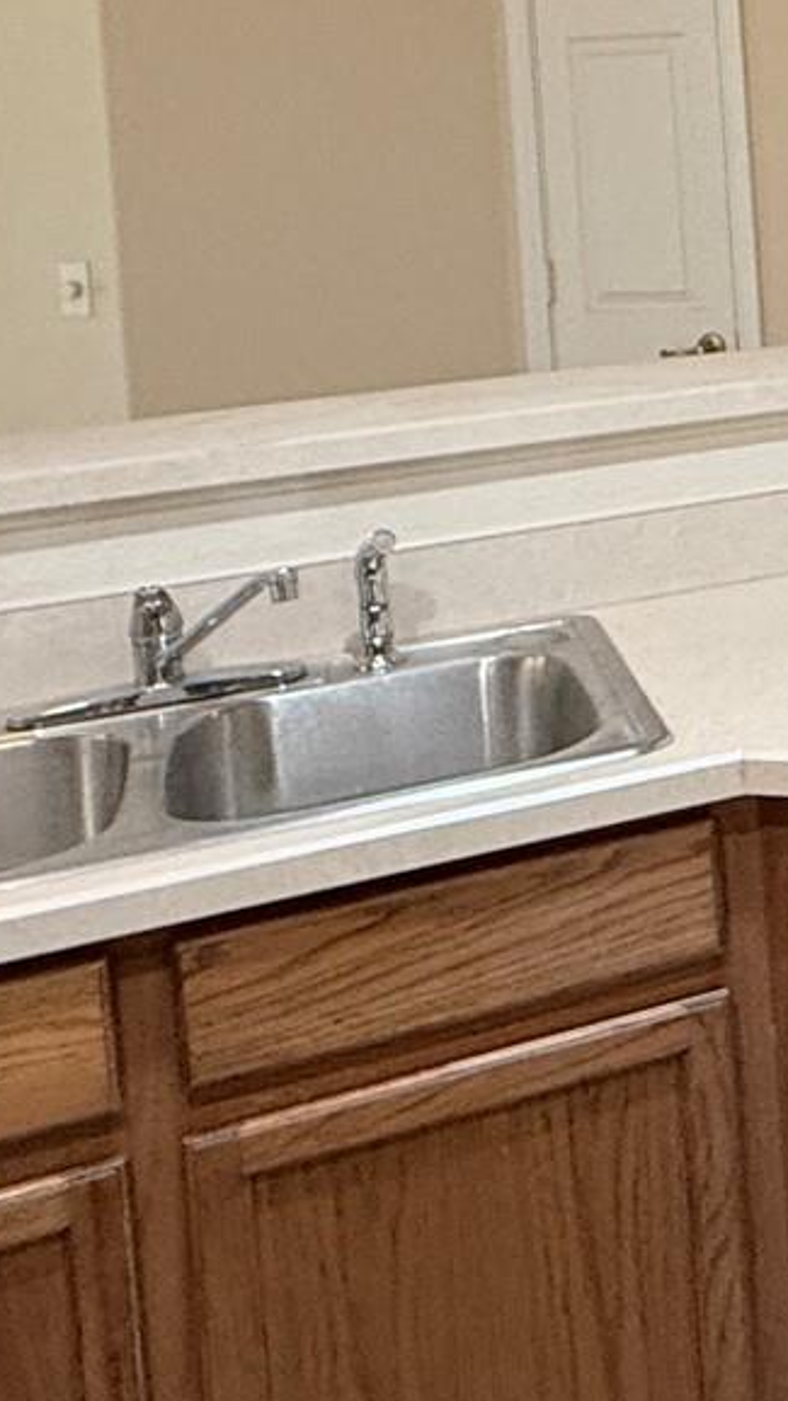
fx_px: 2006
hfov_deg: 17.4
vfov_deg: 36.1
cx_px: 1481
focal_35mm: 54
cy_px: 133
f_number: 2.2
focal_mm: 2.22
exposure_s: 1/60
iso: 250
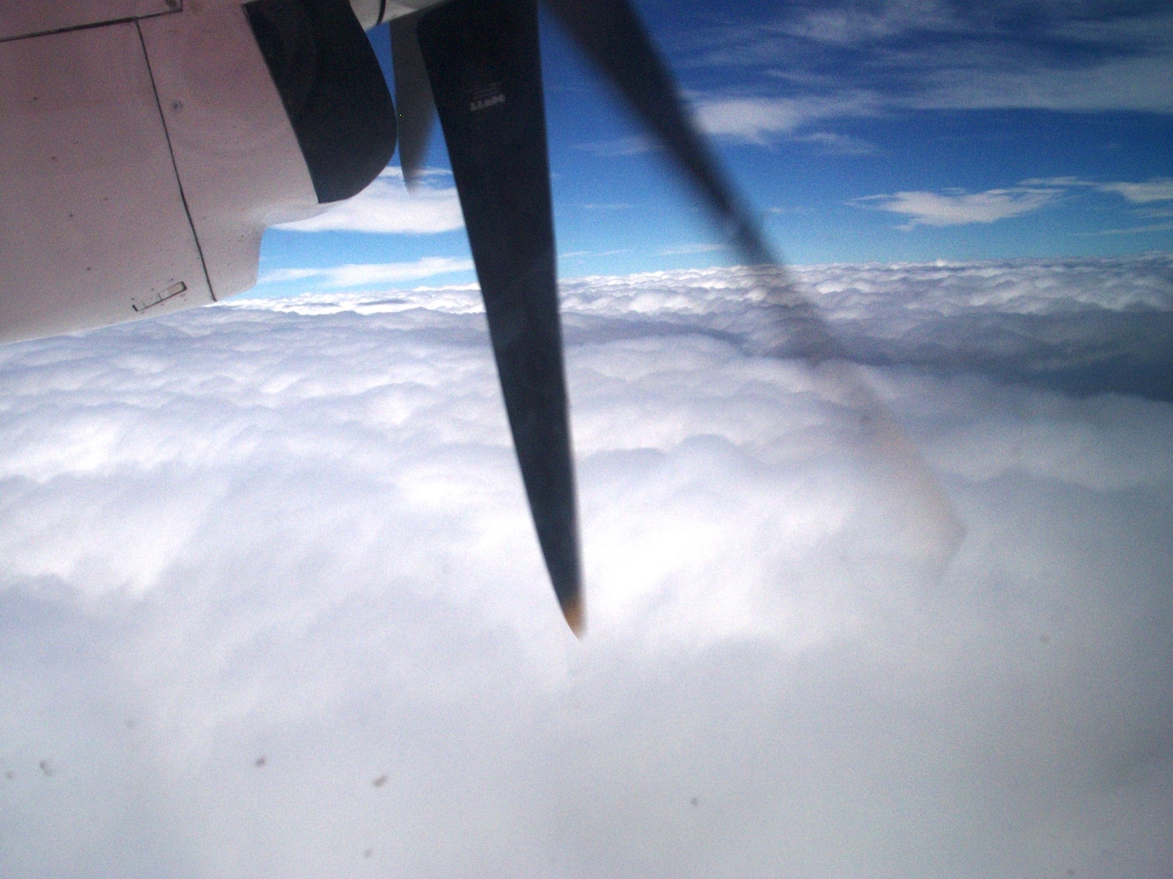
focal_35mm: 36
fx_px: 1220
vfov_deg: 39.7
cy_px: 440
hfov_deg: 51.4
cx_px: 586
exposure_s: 1/2000
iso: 100
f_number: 4.5
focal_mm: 5.9
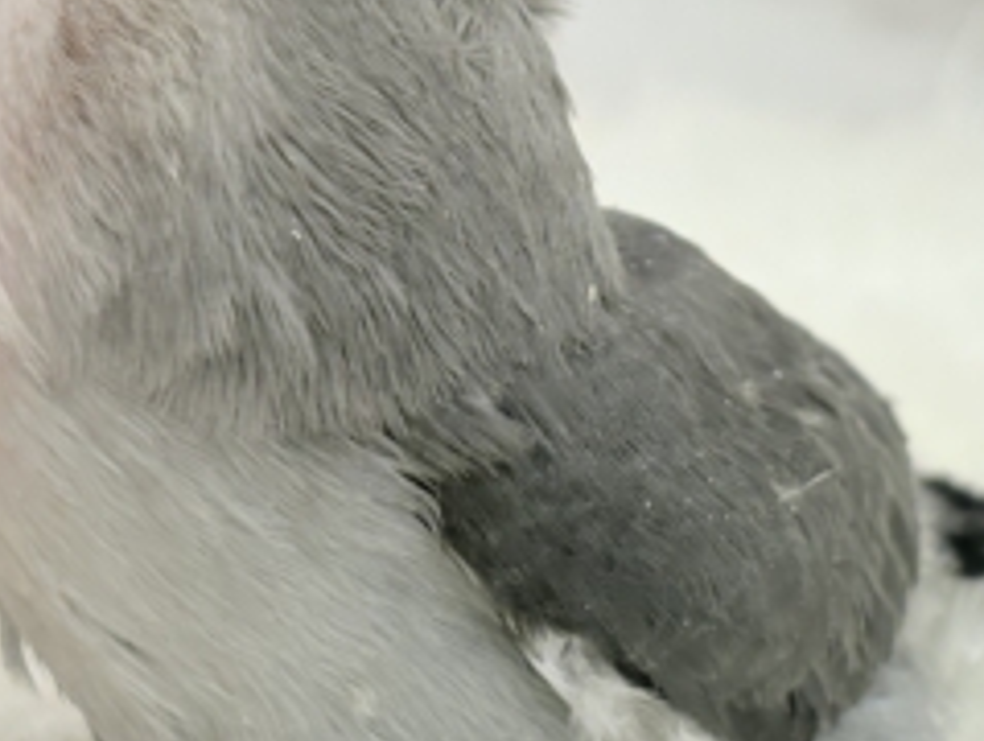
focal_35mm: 139
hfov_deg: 14.1
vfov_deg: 10.7
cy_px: 214
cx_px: 708
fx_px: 3957
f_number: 1.6
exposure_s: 1/100
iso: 80
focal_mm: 5.96
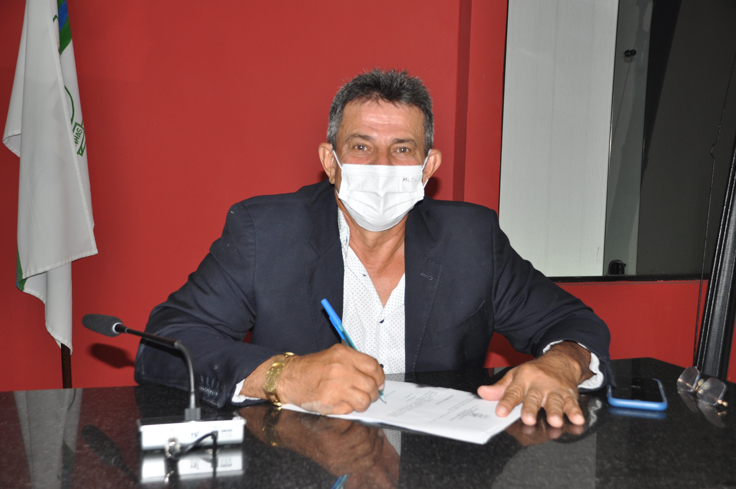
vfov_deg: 28.9
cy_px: 244
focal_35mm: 46
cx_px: 368
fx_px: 950
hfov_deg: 42.4
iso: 400
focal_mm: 31
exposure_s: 1/60
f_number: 4
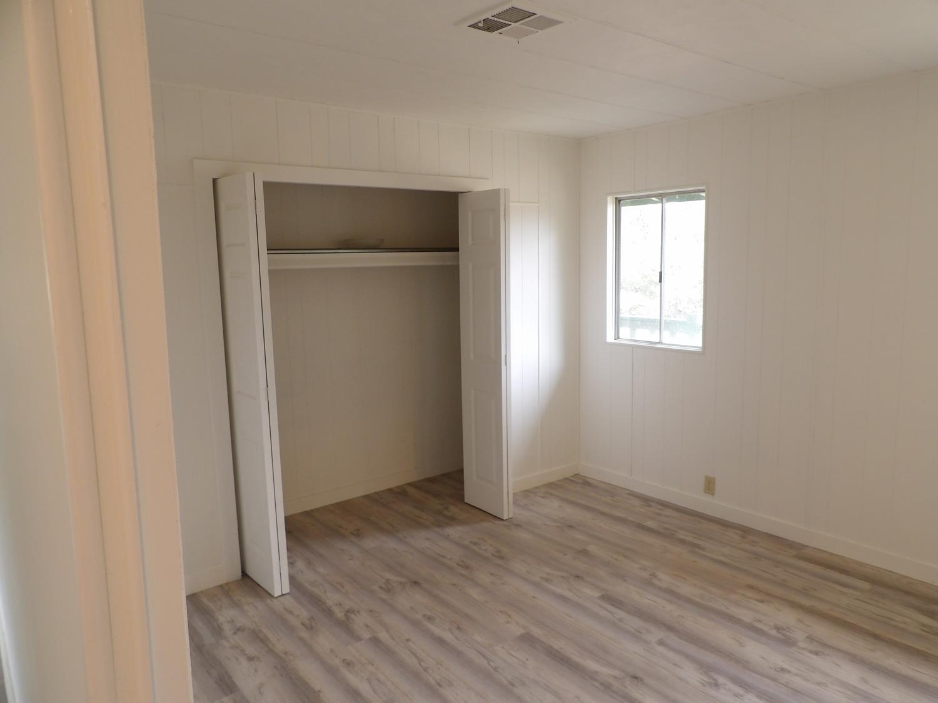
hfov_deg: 71.6
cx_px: 469
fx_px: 650
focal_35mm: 24
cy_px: 352
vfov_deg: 56.8
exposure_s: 1/33
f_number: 3.2
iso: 132
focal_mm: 4.3
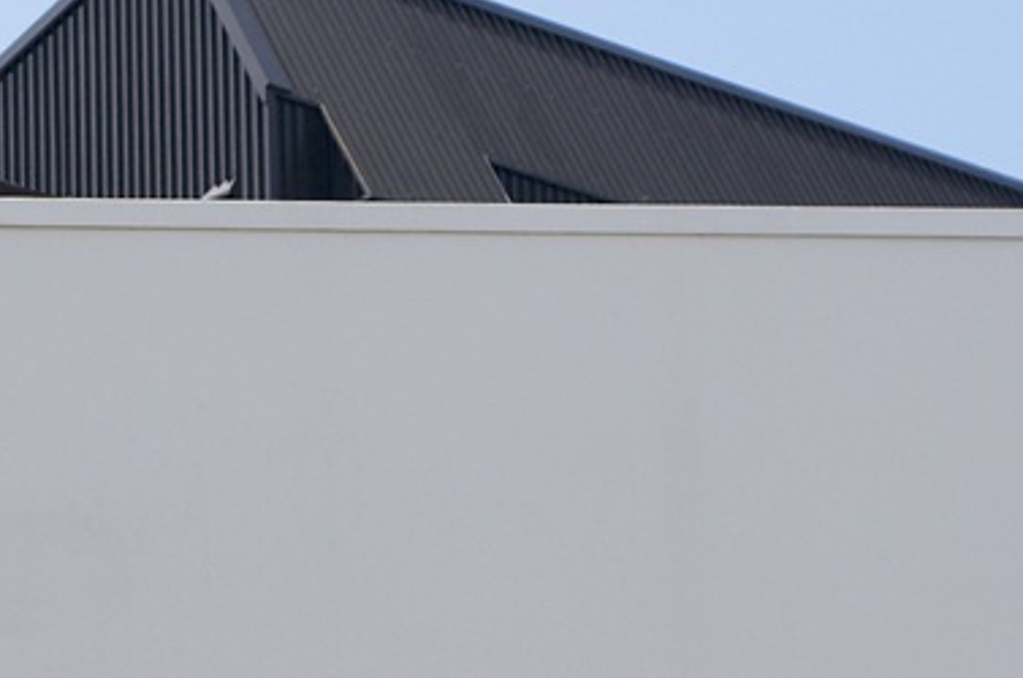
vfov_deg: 5.7
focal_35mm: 239
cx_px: -133
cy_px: 555
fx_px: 6780
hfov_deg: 8.6
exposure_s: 1/1600
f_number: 4
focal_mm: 50
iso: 200
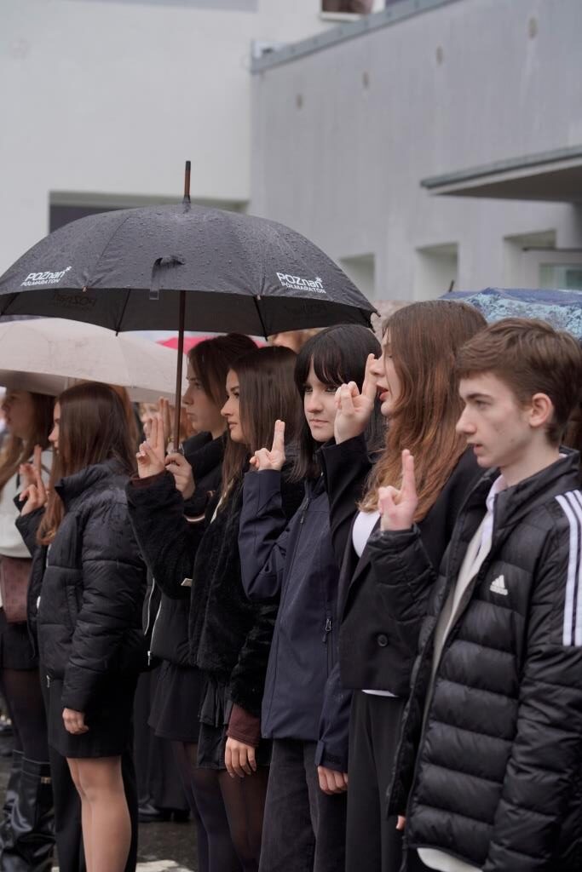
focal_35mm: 103
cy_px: 436
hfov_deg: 13.3
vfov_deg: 19.8
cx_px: 291
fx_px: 2497
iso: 320
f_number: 5.6
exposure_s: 1/320
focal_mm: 103
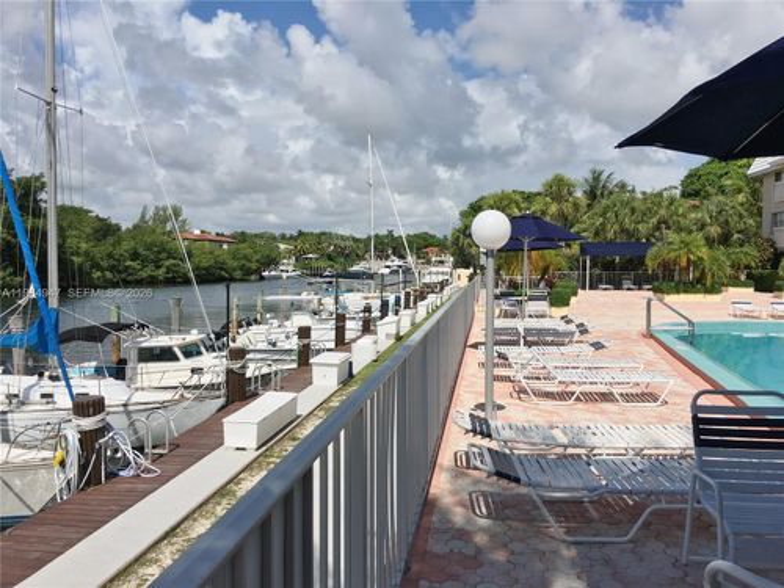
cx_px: 392
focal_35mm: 29
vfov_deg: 48.2
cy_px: 294
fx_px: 657
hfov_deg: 61.7
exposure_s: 1/3205
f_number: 2.2
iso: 25
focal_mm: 4.15
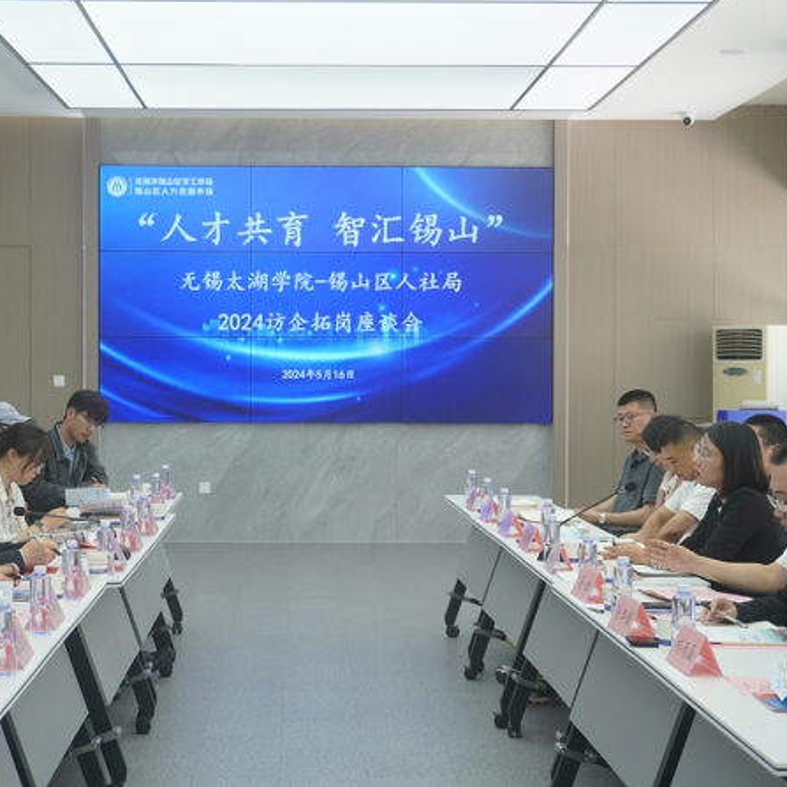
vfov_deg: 27.7
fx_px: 1595
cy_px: 390
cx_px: 308
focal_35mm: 62
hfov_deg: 27.6
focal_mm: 32
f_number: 5
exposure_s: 1/160
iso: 800
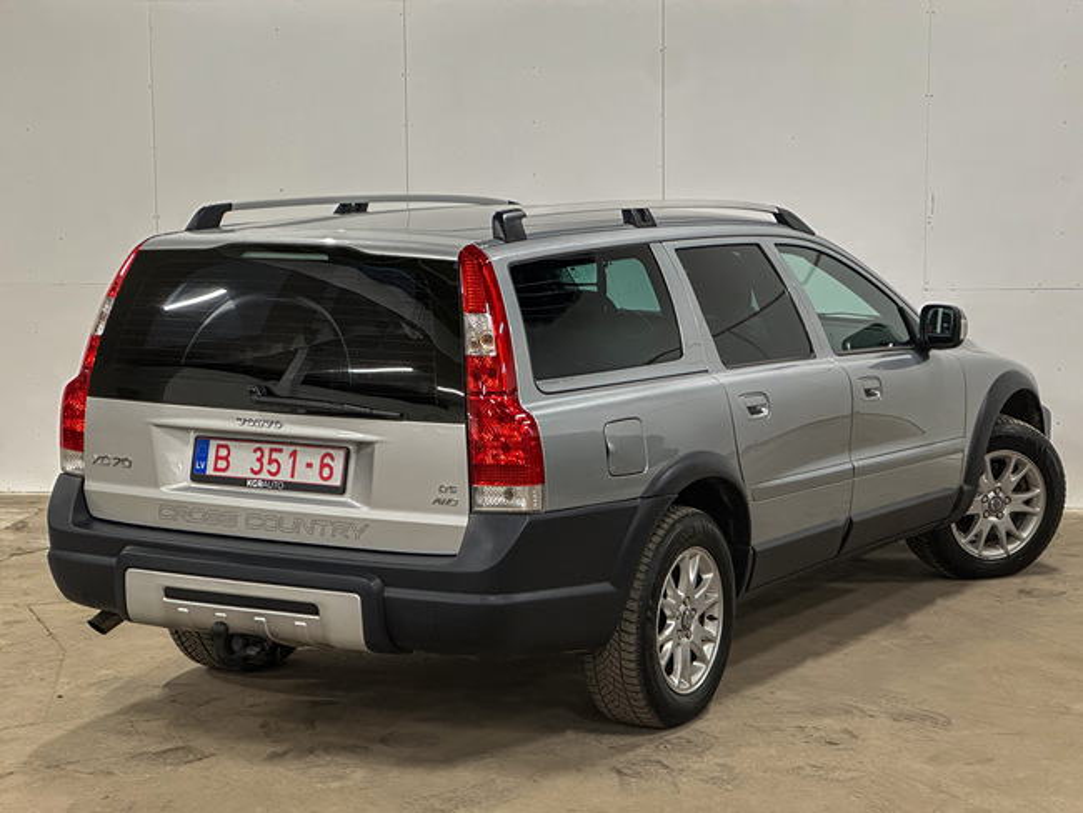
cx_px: 542
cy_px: 406
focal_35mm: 77
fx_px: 2410
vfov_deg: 19.2
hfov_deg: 25.3
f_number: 2.8
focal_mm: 9
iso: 400
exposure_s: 1/50
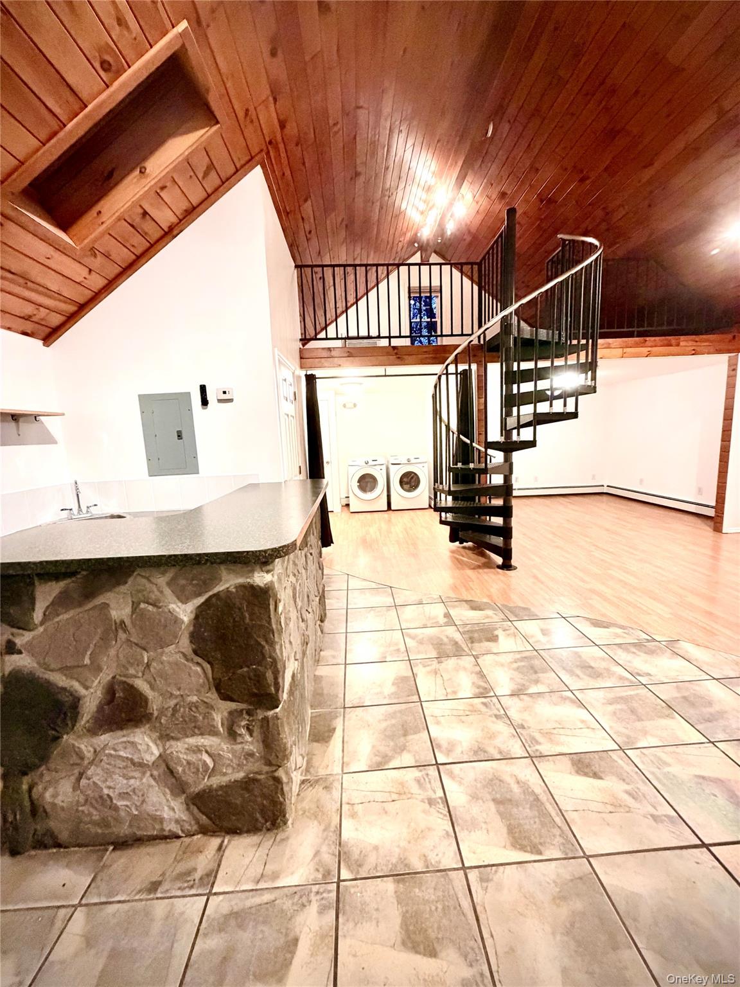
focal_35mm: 14
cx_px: 370
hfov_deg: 85.7
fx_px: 399
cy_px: 494
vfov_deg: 102.1
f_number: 2.2
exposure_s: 1/60
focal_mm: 2.22
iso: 500
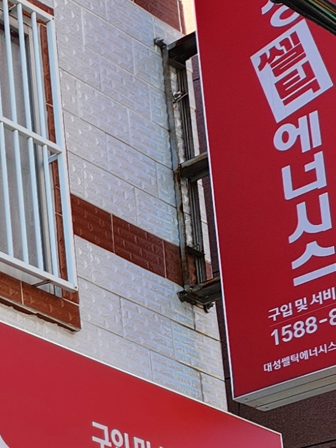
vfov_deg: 15.0
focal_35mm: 125
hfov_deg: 9.8
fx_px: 1618
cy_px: 584
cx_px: -580
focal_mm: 5.4
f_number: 1.8
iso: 20
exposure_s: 1/382
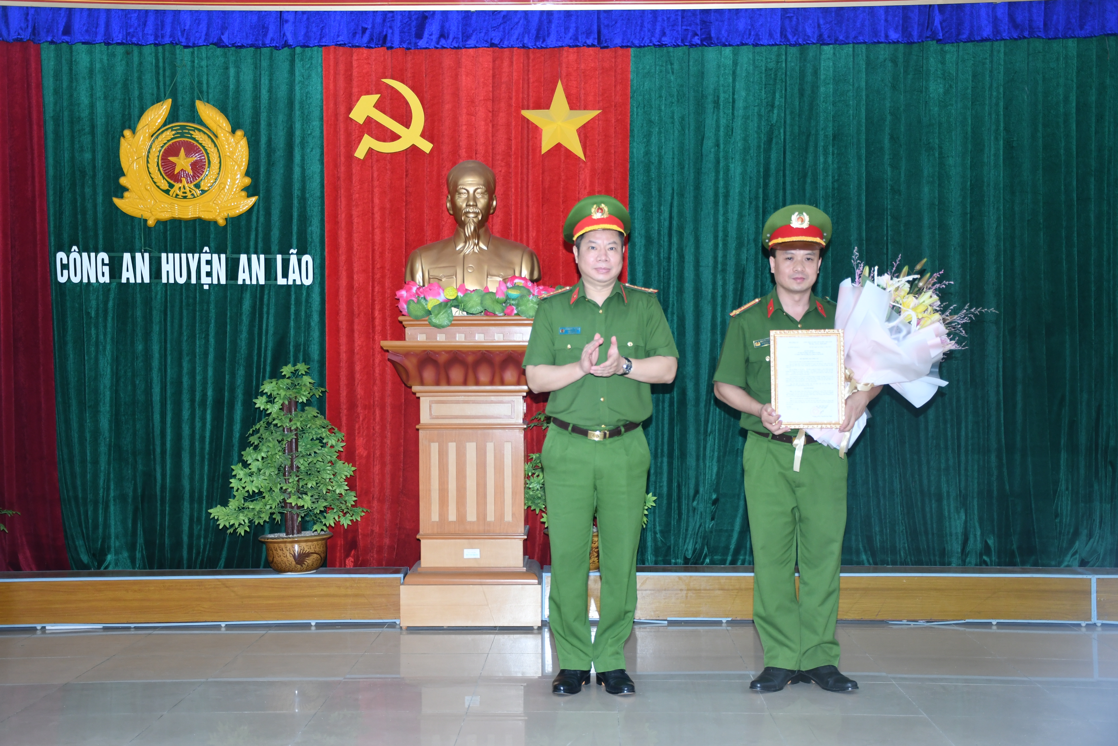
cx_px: 559
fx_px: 1491
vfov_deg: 28.1
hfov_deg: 41.1
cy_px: 373
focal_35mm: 48
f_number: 4
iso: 800
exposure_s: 1/200
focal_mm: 32
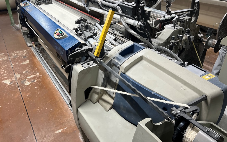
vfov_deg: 44.4
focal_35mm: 28
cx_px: 115
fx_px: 173
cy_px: 60
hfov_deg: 66.5
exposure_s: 1/100
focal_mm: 5.7
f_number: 1.5
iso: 125
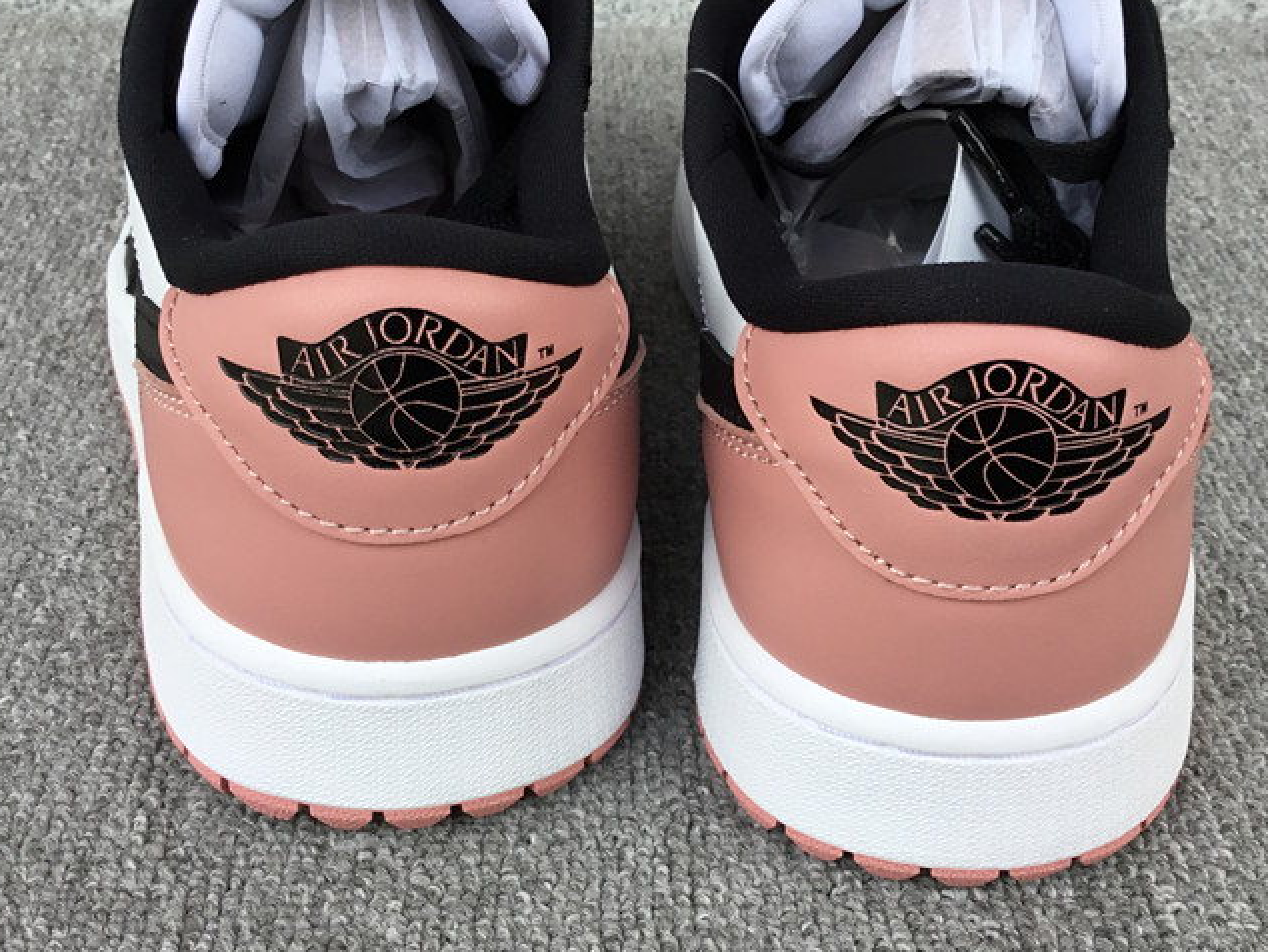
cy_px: 447
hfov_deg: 42.9
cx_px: 678
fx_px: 1612
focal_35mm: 44
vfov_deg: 32.9
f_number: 2.4
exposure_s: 1/210
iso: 25
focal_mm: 3.3
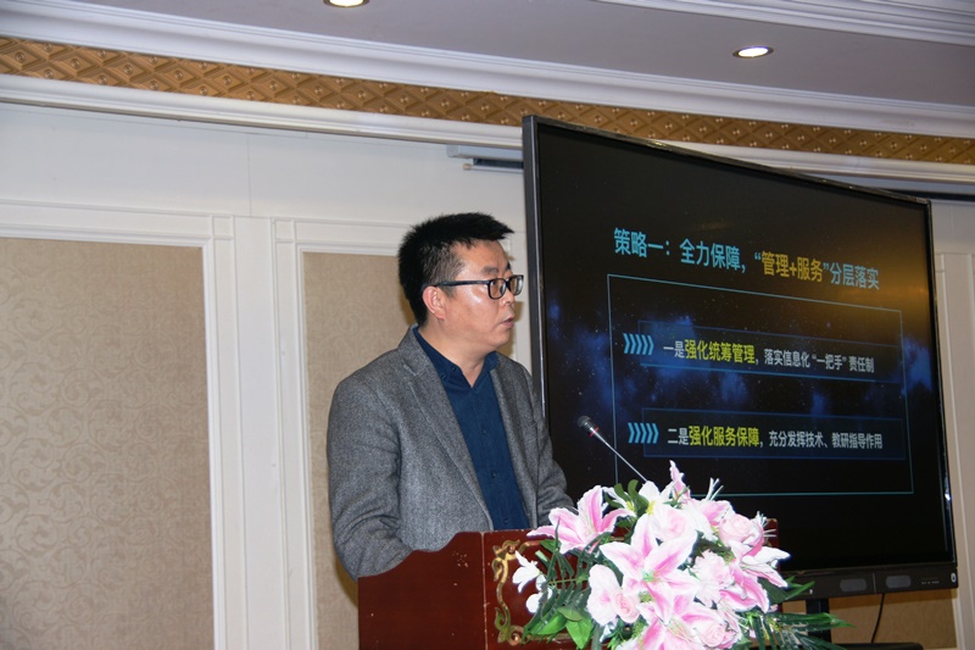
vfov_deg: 20.2
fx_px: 1828
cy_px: 325
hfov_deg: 29.9
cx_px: 488
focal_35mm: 68
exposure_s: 1/60
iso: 400
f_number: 4.5
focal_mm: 45
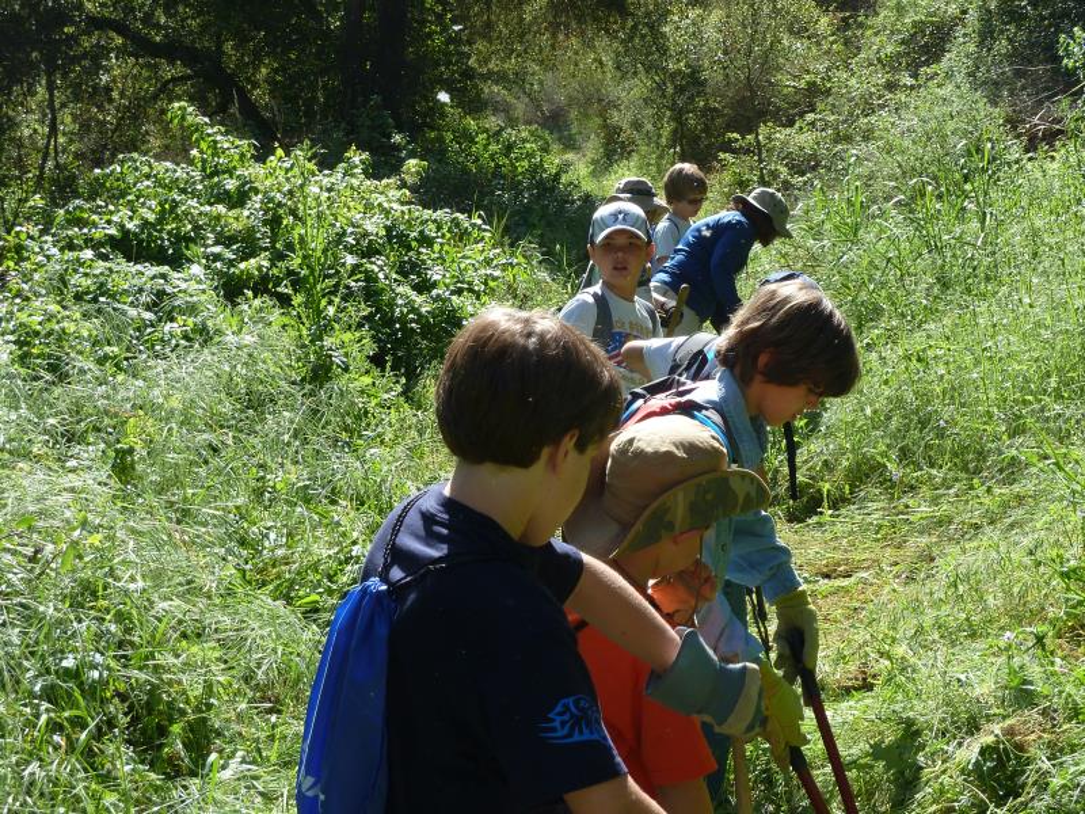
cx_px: 542
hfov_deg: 30.7
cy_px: 407
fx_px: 1975
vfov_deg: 23.3
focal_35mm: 63
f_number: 4
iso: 125
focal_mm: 10.3
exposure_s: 1/320
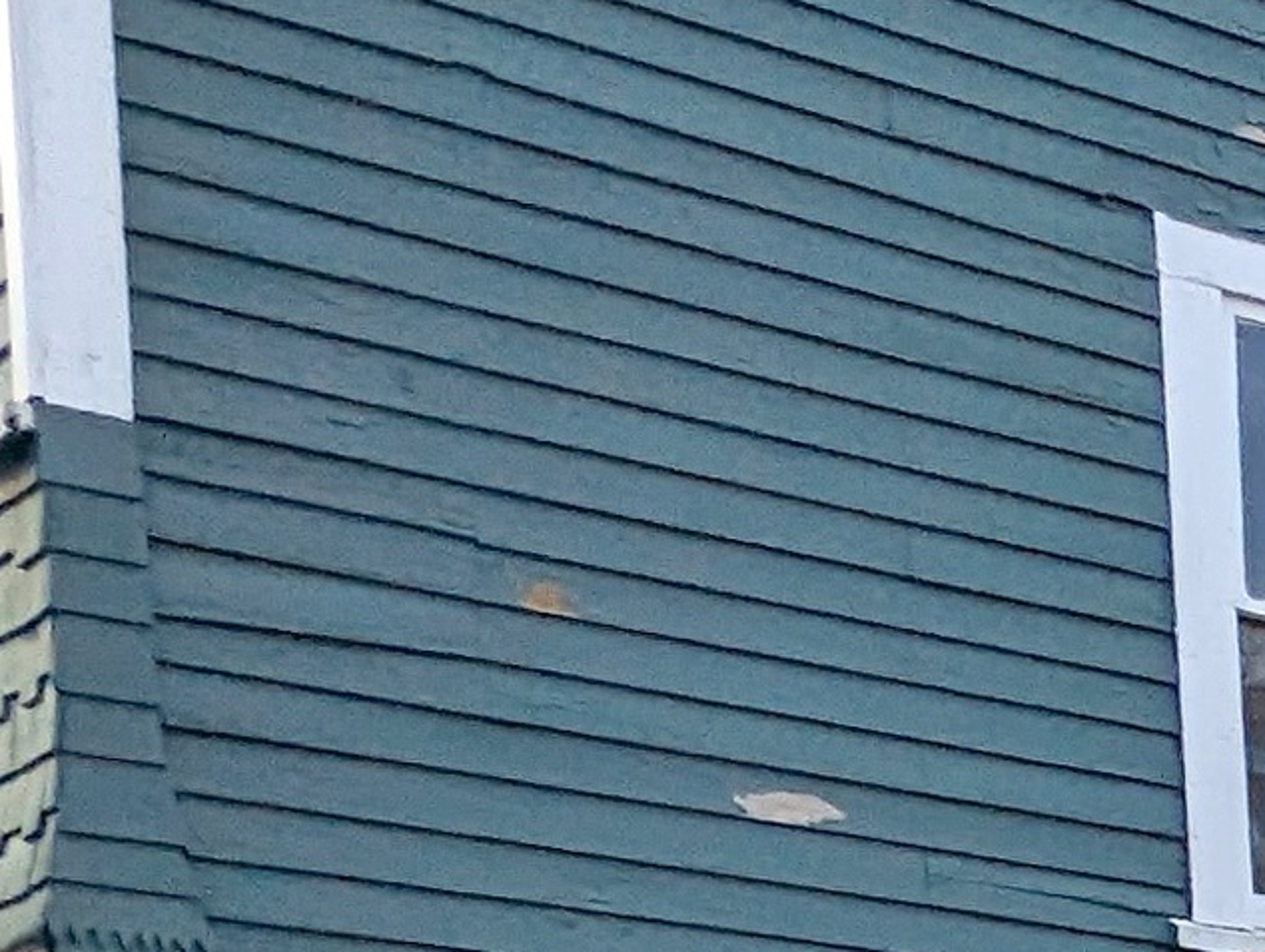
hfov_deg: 12.2
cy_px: 1962
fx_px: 3768
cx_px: 3502
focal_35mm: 103
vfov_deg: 12.5
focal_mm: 2.35
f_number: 2.2
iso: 49
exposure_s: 1/968
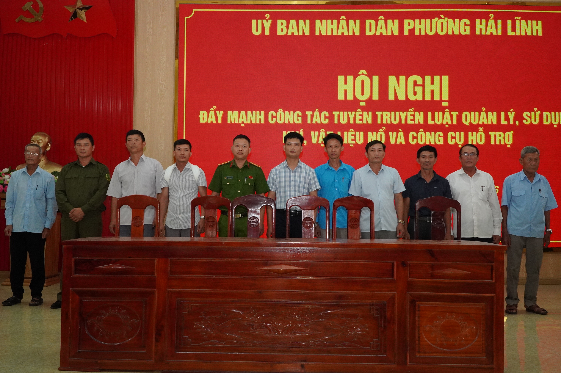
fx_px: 490
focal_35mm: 32
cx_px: 280
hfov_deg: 59.5
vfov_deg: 41.6
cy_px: 186
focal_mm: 21
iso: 3200
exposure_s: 1/125
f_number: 9
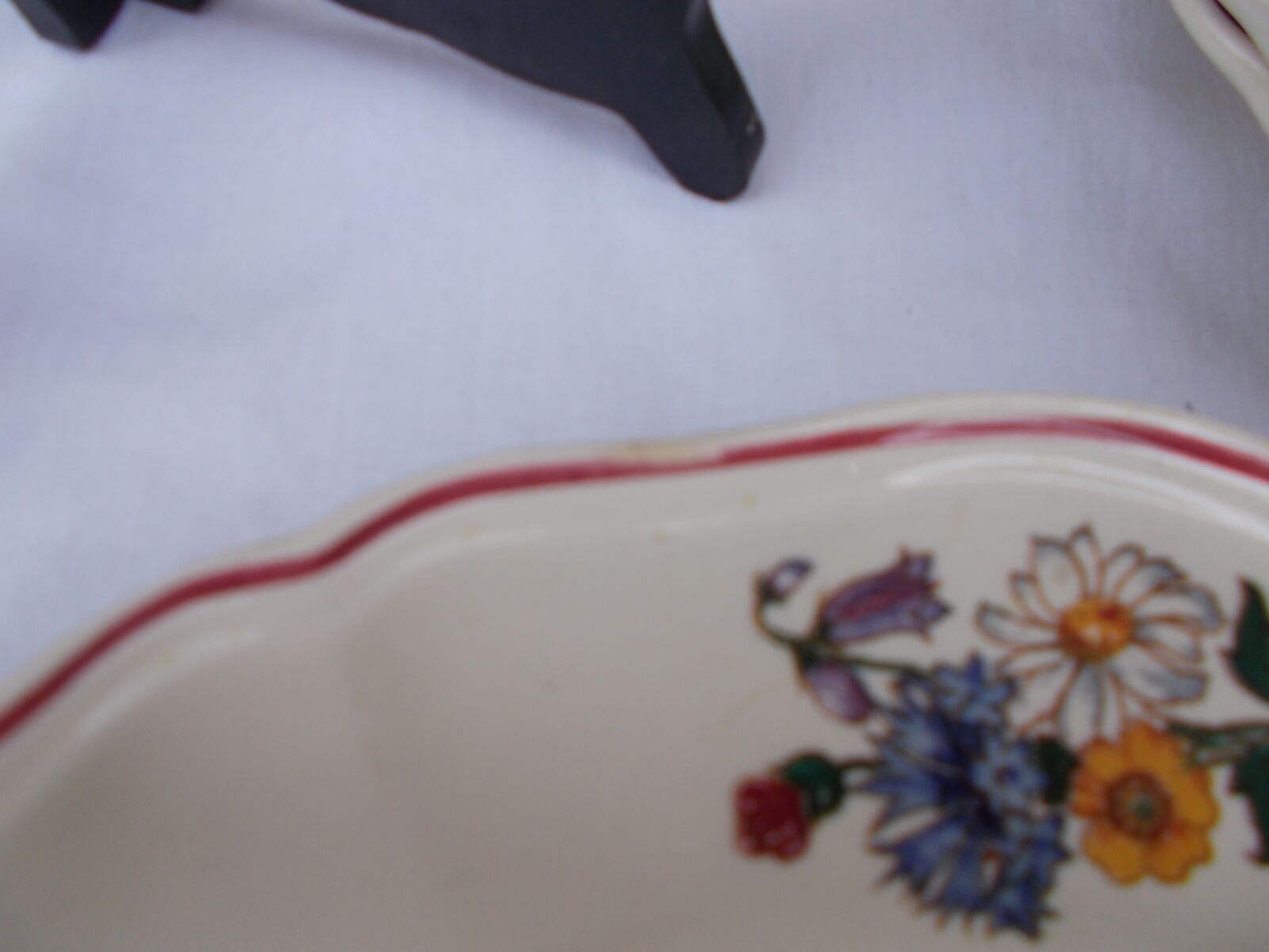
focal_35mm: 26
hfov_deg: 67.3
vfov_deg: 53.1
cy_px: 476
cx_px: 634
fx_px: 953
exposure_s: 1/200
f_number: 3.2
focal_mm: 4.6
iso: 80
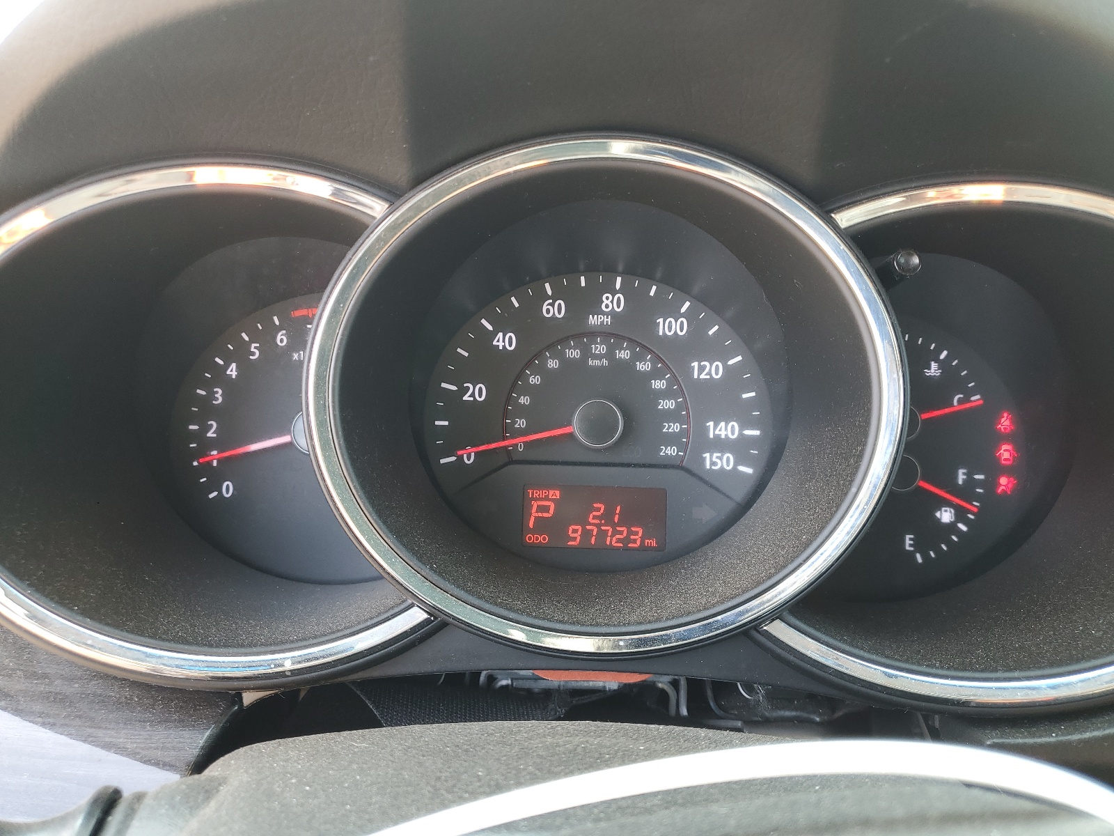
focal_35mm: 26
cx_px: 557
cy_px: 418
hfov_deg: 67.3
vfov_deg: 53.1
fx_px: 837
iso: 50
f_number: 1.5
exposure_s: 1/50
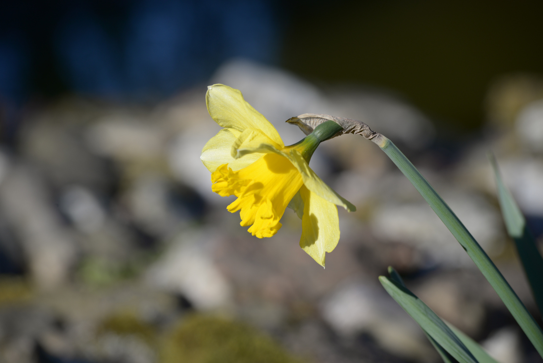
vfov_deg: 6.9
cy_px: 182
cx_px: 272
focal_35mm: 200
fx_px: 3018
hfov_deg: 10.3
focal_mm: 200
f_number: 9
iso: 250
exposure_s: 1/500
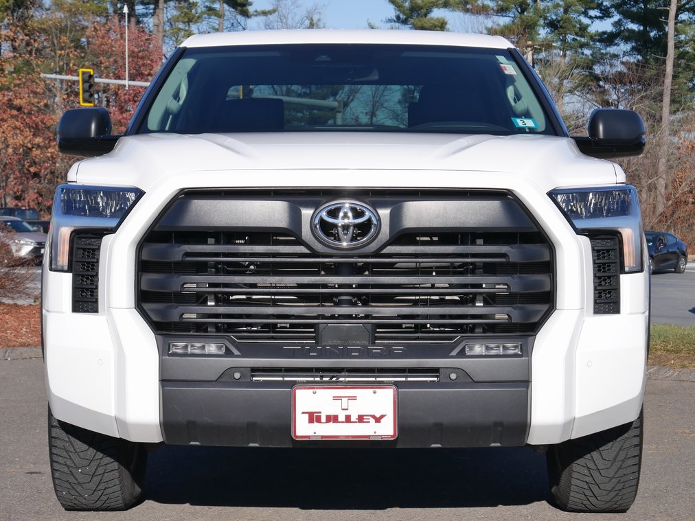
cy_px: 262
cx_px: 346
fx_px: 1707
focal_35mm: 85
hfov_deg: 23.0
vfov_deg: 17.4
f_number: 9
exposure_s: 1/400
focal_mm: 42
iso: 200
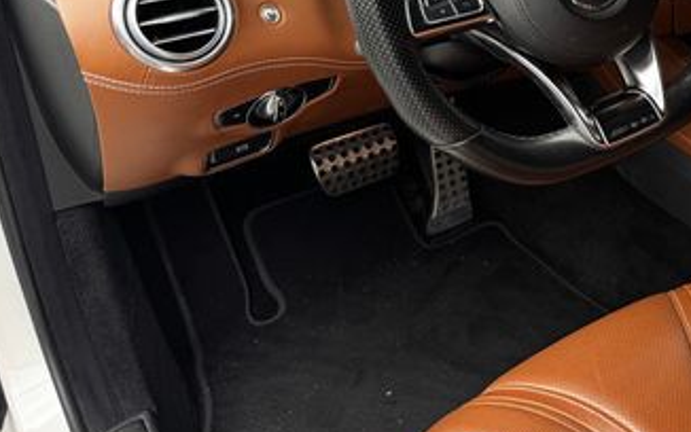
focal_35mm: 50
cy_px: 55
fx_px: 942
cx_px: 668
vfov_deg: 25.2
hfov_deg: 36.7
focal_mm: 6.76
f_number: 1.78
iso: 80
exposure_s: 1/171
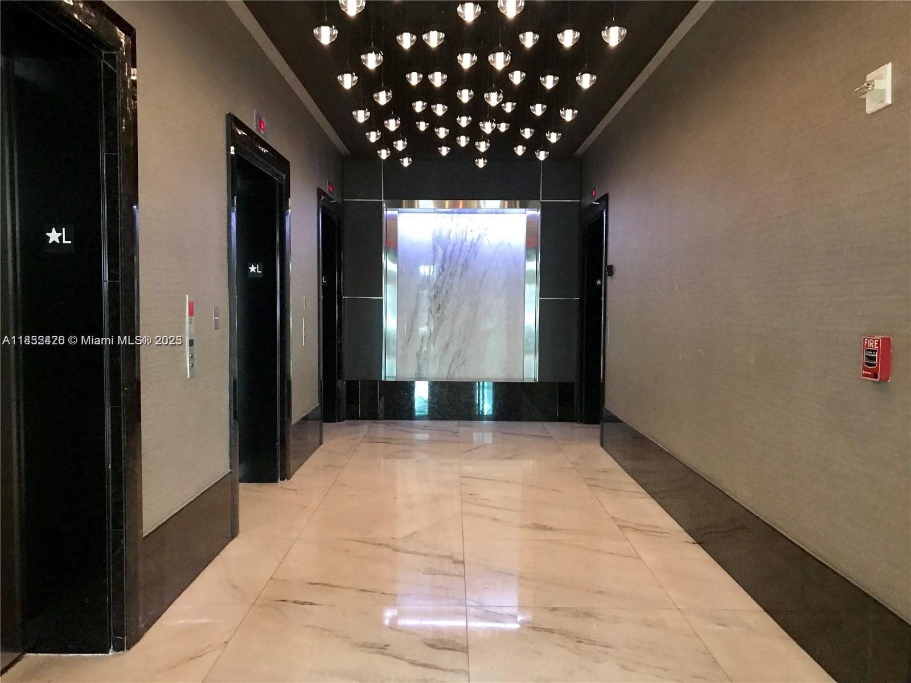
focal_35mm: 28
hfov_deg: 63.4
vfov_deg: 49.7
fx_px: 737
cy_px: 342
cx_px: 456
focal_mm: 3.99
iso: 80
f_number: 1.8
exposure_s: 1/6
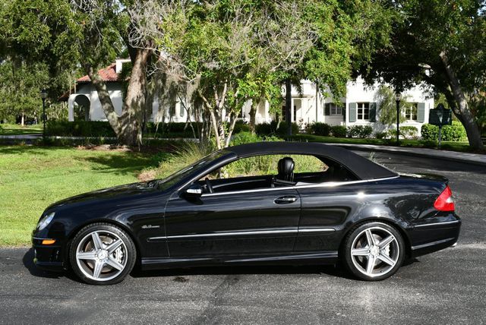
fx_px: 649
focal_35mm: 48
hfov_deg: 41.1
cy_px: 162
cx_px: 243
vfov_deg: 28.1
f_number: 8
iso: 125
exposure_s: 1/250
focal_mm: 24
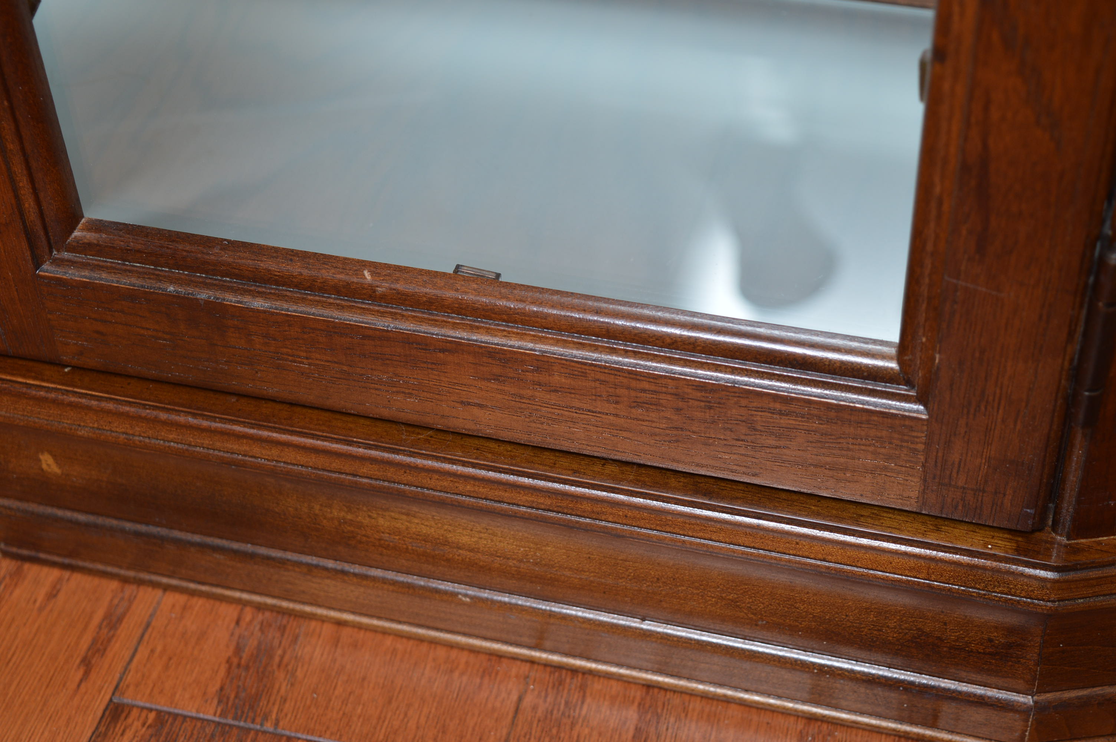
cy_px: 371
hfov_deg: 29.9
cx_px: 558
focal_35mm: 68
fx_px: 2091
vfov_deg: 20.1
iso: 200
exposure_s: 1/80
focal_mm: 45
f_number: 5.6
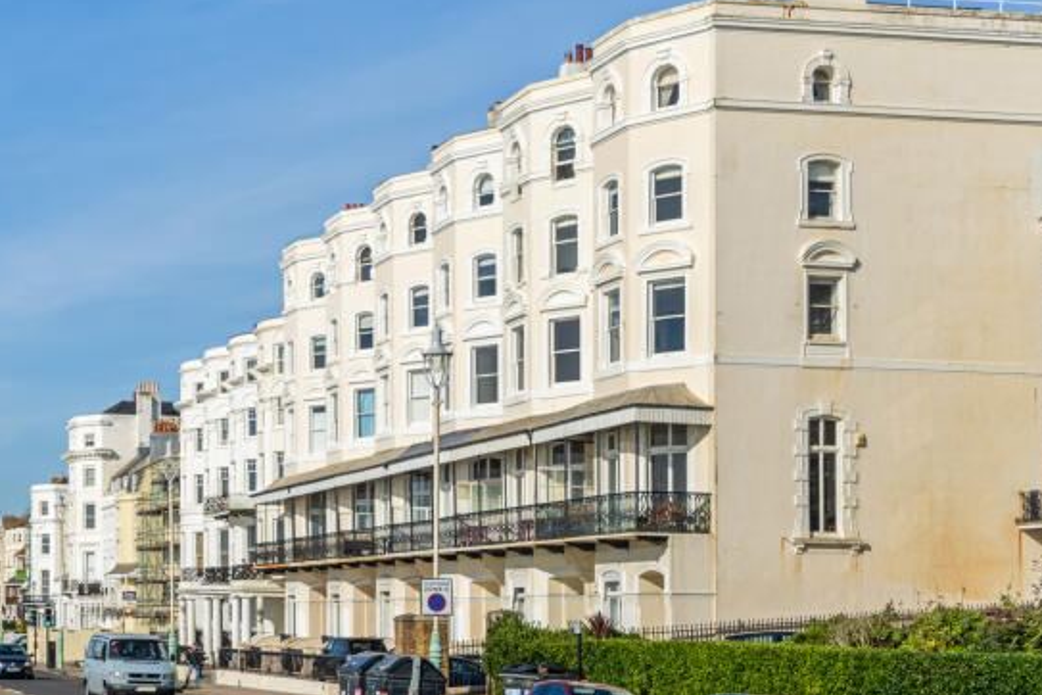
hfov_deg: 29.3
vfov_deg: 20.6
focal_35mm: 66
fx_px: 1910
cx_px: 104
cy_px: 306
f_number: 9
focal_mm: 35
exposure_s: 1/1250
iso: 500
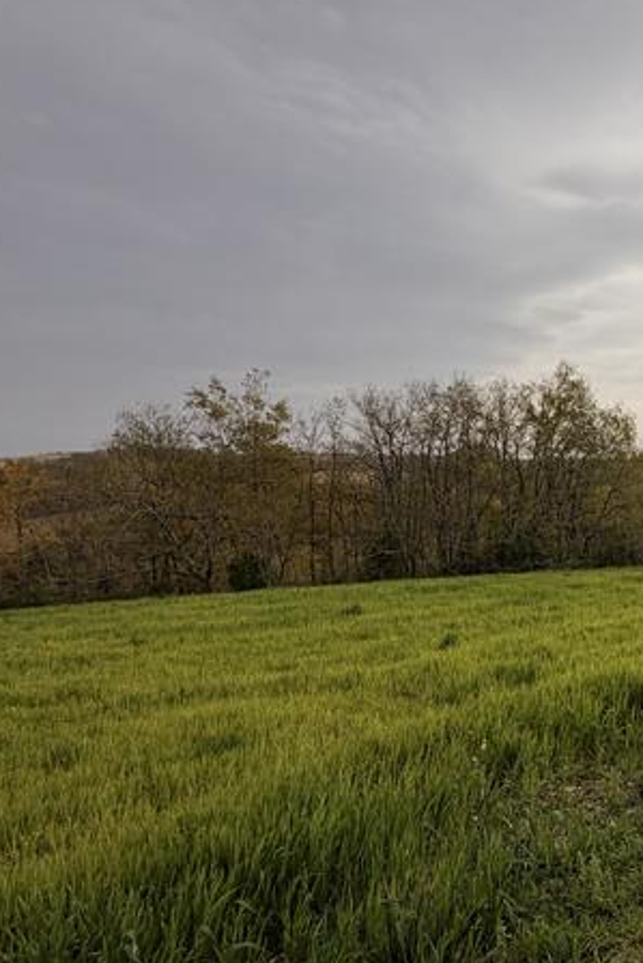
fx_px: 696
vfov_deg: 69.3
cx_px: 604
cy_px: 512
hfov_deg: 44.1
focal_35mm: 26
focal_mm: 2.22
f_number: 2.2
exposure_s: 1/770
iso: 32
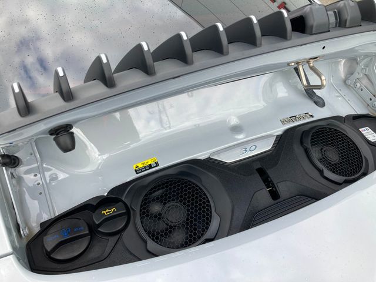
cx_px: 188
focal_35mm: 28
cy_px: 141
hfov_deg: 63.4
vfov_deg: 49.7
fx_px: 304
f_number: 1.8
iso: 20
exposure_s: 1/279
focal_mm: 3.99
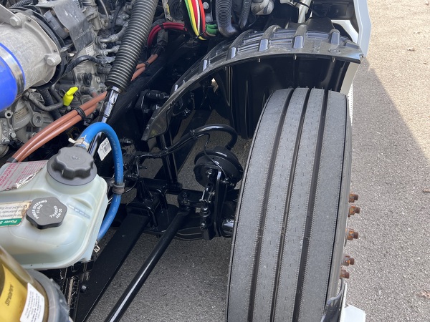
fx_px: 323
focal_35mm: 26
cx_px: 215
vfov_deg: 53.1
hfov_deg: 67.3
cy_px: 161
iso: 40
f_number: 1.5
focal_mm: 5.7
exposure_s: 1/191
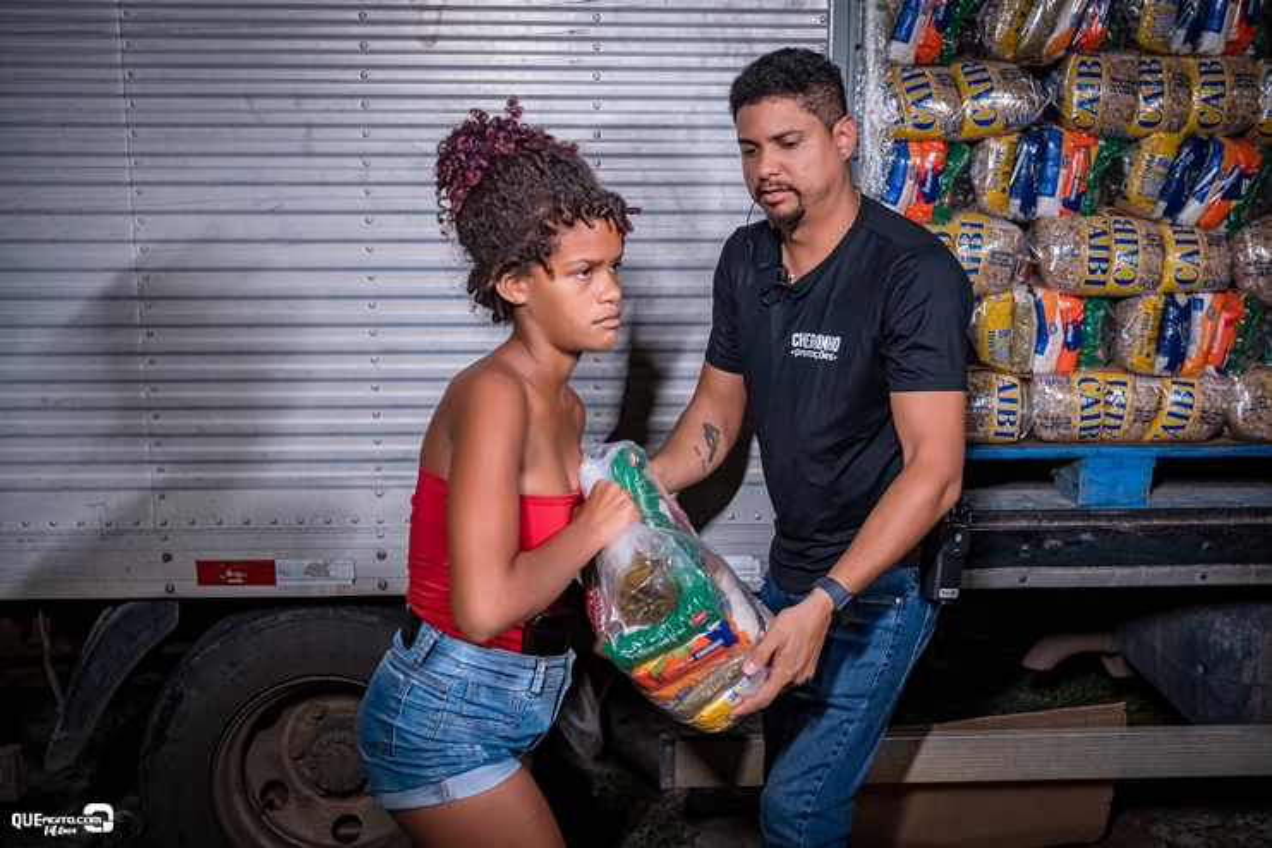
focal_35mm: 36
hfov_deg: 53.1
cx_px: 636
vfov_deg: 36.9
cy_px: 424
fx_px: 1272
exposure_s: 1/640
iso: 2500
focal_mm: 24
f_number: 2.5
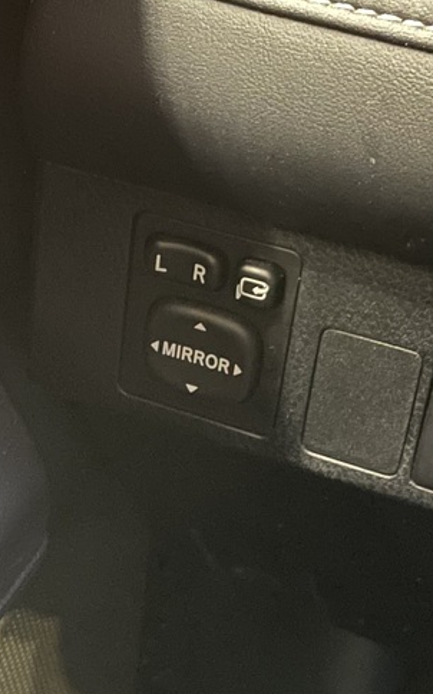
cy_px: 535
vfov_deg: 24.9
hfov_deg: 15.2
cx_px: -129
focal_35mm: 82
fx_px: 1550
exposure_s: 1/4
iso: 1000
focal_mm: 4.2
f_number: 1.6
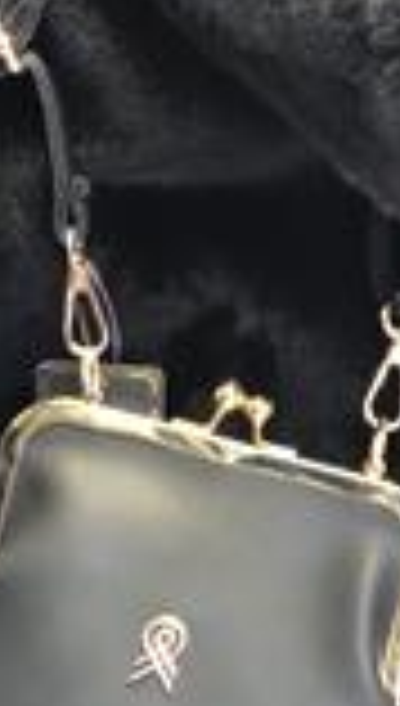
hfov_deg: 7.5
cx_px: 211
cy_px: 515
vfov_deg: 13.1
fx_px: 3055
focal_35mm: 163
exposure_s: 1/33
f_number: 2.8
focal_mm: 6.6
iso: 250
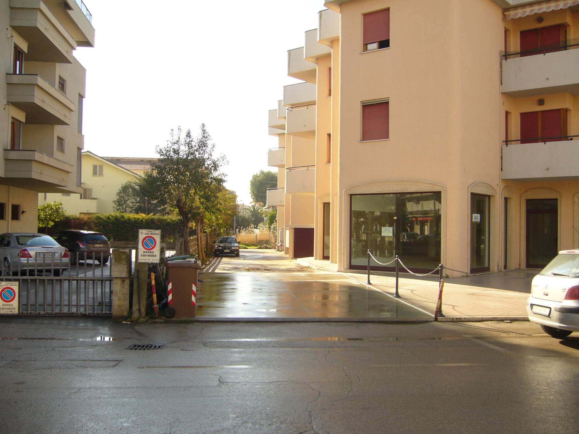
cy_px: 217
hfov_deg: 52.6
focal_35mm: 35
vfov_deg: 40.7
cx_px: 290
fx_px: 585
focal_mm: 5.8
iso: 80
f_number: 2.8
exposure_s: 1/500
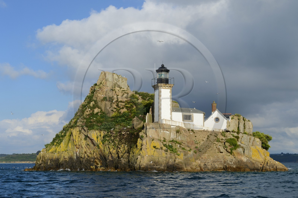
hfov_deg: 32.4
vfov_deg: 21.9
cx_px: 149
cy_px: 99
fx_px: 513
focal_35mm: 62
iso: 400
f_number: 13
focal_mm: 62
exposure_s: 1/640
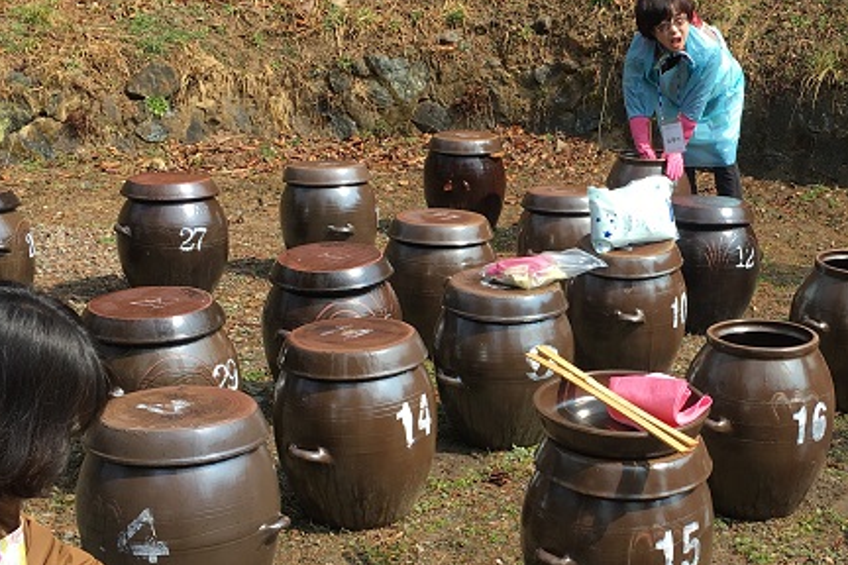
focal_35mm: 60
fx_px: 1413
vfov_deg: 22.6
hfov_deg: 32.7
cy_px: 354
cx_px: 646
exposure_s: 1/739
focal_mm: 4.15
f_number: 2.2
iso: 25
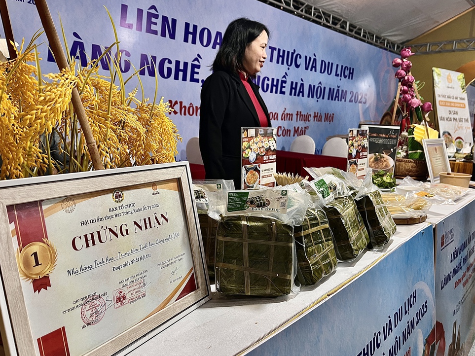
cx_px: 240
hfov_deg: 65.3
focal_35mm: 27
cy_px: 177
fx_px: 370
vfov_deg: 51.3
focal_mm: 5.1
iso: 80
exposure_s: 1/50
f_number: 1.6
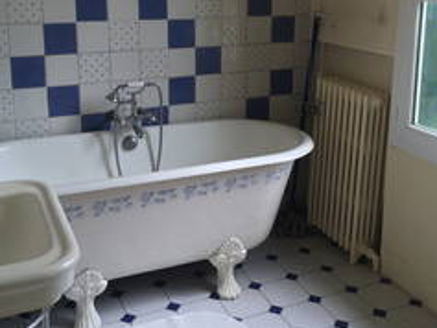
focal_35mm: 44
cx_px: 229
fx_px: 556
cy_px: 85
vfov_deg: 32.3
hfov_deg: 42.9
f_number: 2.2
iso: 50
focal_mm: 4.15
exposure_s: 1/50
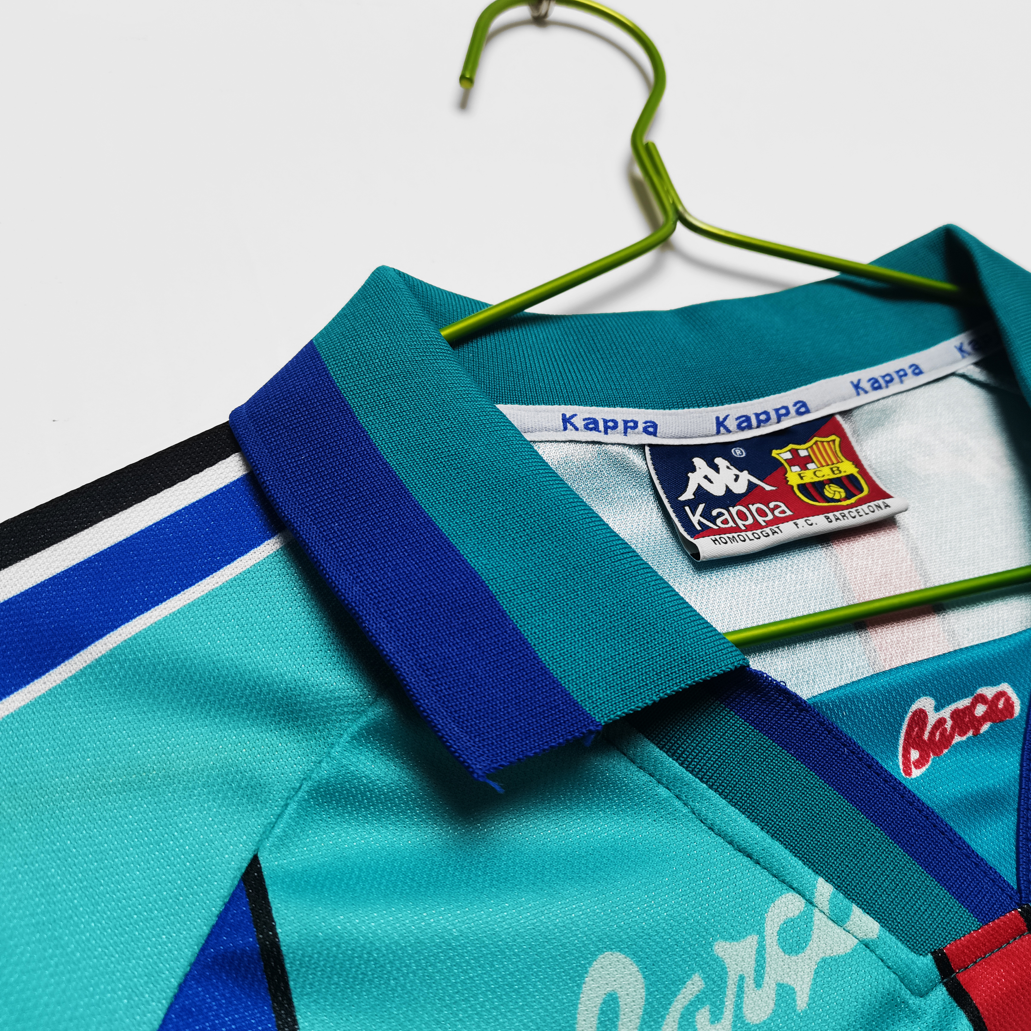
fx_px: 1045
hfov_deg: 52.2
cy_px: 519
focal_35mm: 31
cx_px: 618
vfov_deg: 52.5
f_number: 1.8
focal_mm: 5.58
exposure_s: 1/100
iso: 64
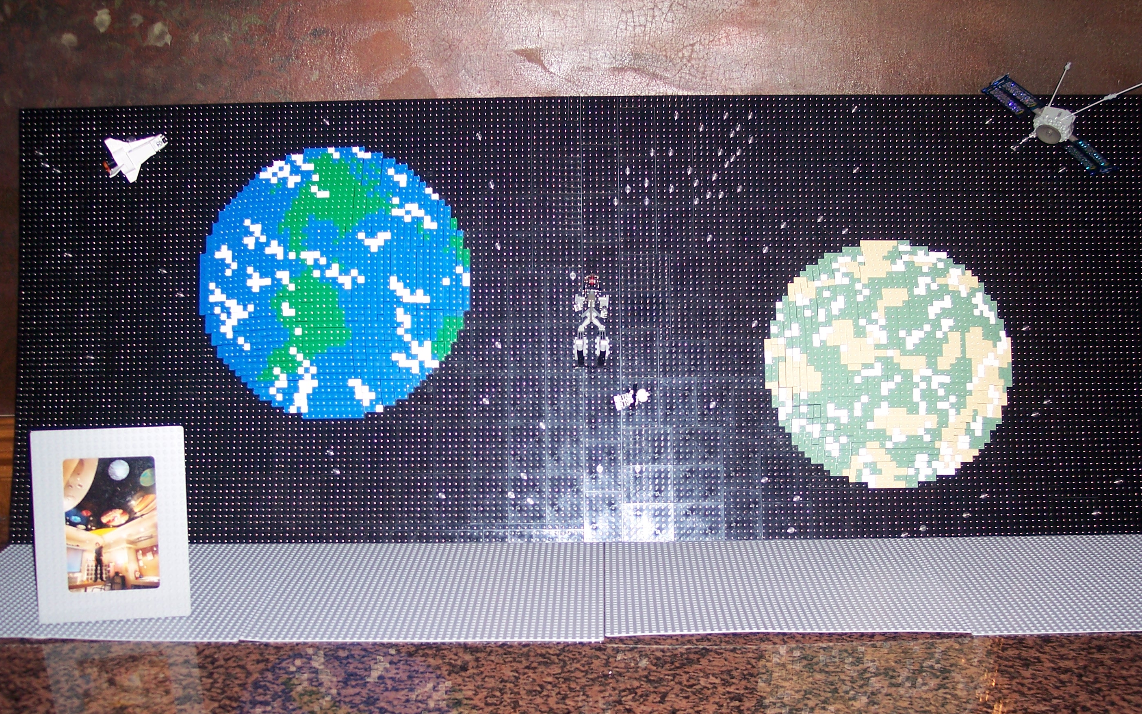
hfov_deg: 47.2
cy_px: 427
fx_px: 1307
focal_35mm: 42
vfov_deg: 30.5
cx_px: 568
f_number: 2.8
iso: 100
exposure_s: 1/60
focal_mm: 8
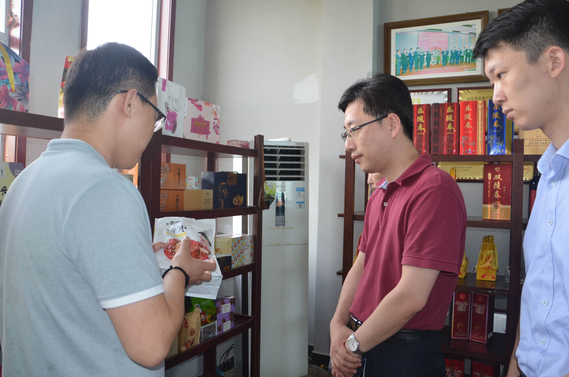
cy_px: 188
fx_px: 426
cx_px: 284
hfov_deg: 67.5
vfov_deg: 47.7
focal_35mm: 27
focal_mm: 18
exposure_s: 1/100
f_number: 3.5
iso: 400
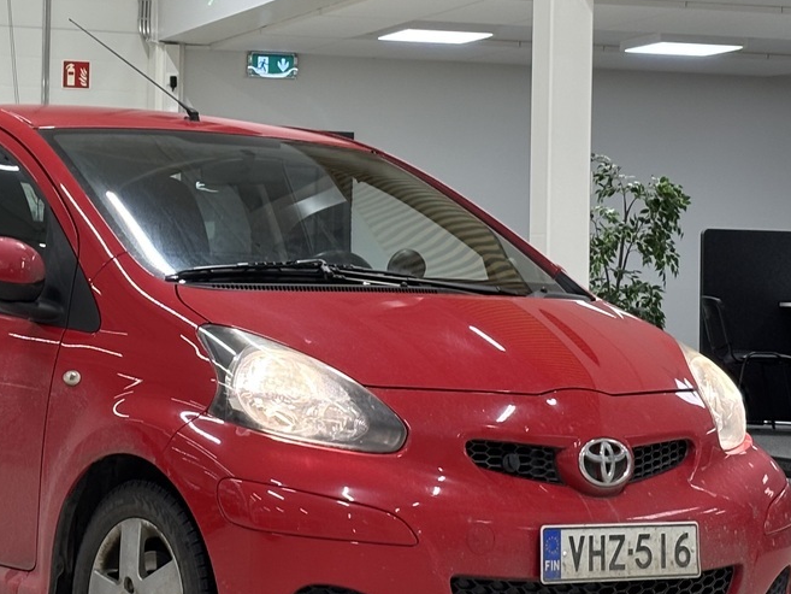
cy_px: 180
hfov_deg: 17.2
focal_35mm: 114
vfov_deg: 13.0
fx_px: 2605
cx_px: 253
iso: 50
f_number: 1.6
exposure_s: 1/49
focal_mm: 5.96
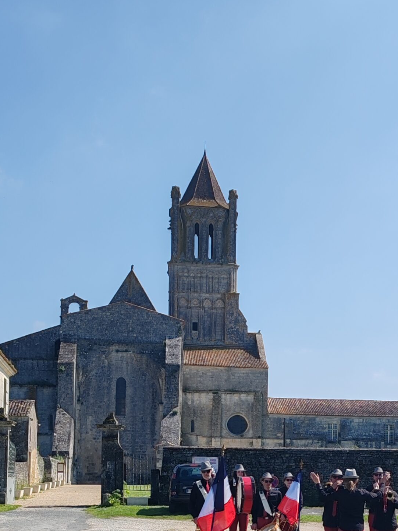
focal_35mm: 71
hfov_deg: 20.4
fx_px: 1088
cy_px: 470
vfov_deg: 26.5
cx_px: 344
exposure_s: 1/800
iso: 50
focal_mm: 6.12
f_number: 1.9
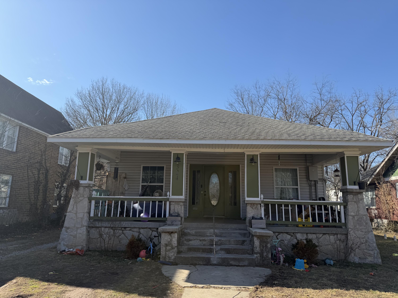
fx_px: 276
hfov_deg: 71.6
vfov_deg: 56.8
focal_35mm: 24
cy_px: 149
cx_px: 199
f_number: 1.78
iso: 80
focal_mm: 6.76
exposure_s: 1/3145
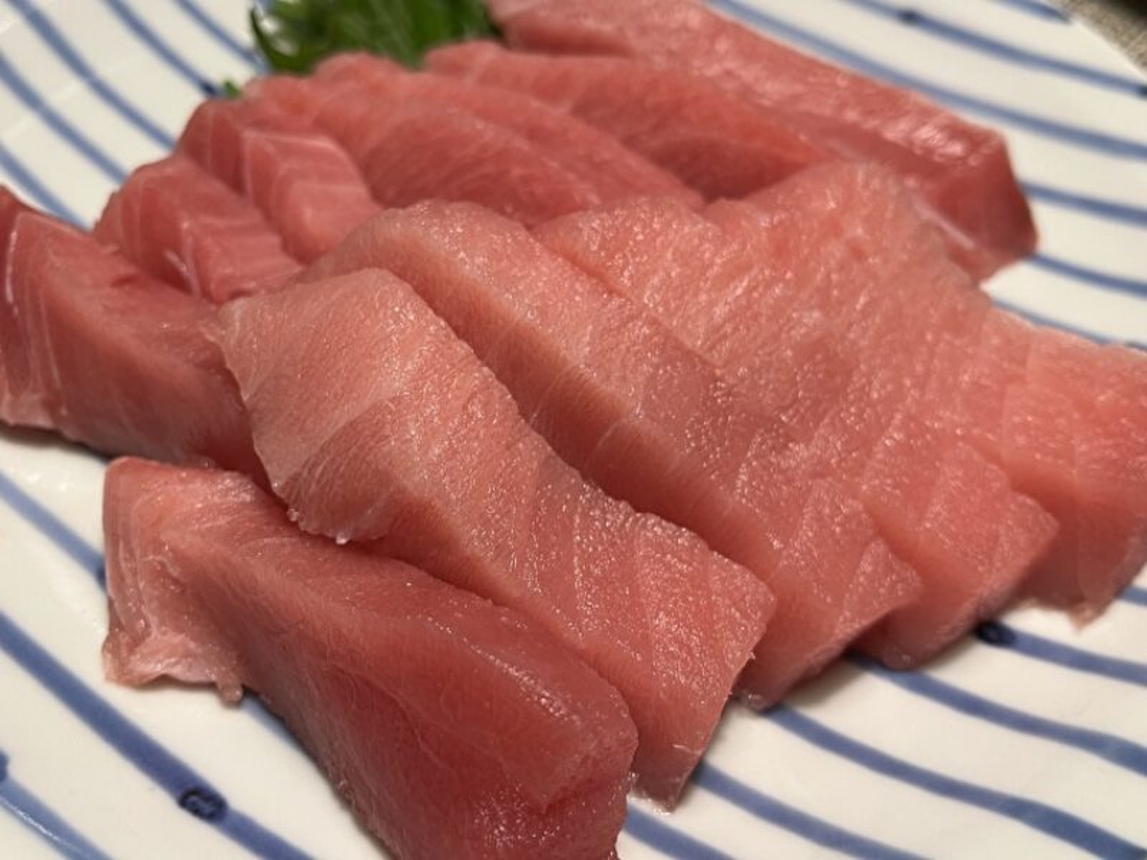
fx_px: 862
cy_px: 430
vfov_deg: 53.1
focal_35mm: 26
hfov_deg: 67.3
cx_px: 574
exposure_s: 1/60
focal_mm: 5.1
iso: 100
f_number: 1.6
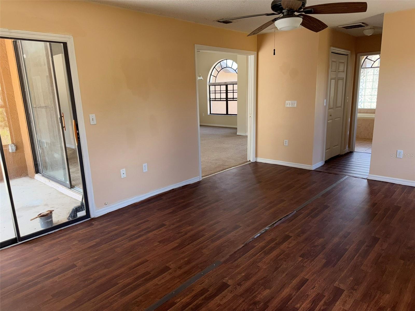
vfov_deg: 56.8
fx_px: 288
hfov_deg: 71.6
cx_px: 208
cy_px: 156
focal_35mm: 24
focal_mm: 6.76
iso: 125
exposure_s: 1/210
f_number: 1.78
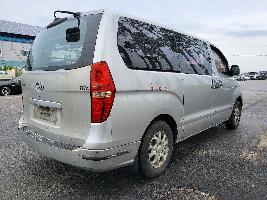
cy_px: 100
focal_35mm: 26
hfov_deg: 67.3
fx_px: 201
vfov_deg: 53.1
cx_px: 134
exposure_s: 1/123
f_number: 1.8
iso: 12
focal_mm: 3.98
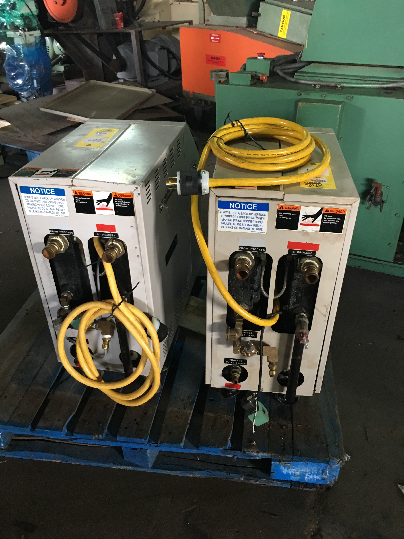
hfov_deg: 48.2
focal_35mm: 29
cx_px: 202
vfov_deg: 61.7
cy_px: 270
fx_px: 451
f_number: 2.2
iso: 80
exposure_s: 1/15
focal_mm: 4.15
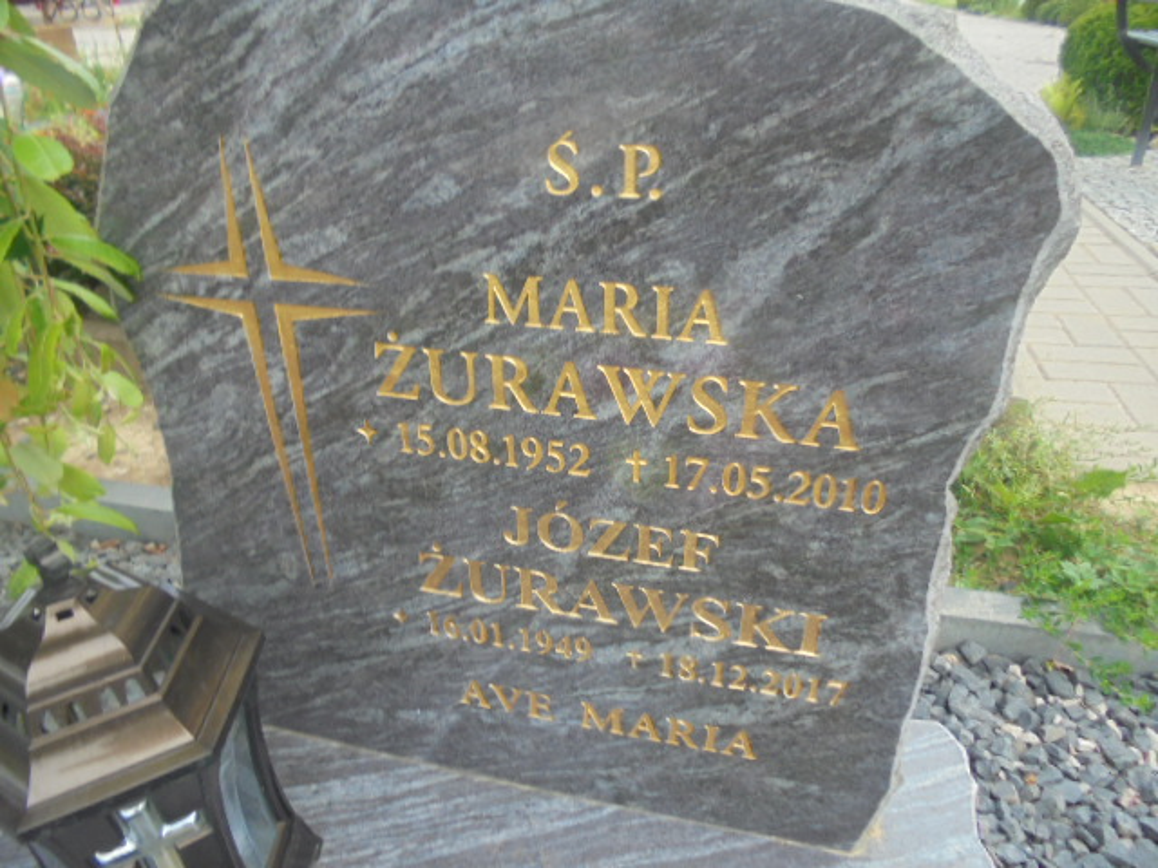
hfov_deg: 67.3
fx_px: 870
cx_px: 579
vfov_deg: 53.1
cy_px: 434
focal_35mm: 26
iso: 100
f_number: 3.5
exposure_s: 1/200
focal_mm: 4.6
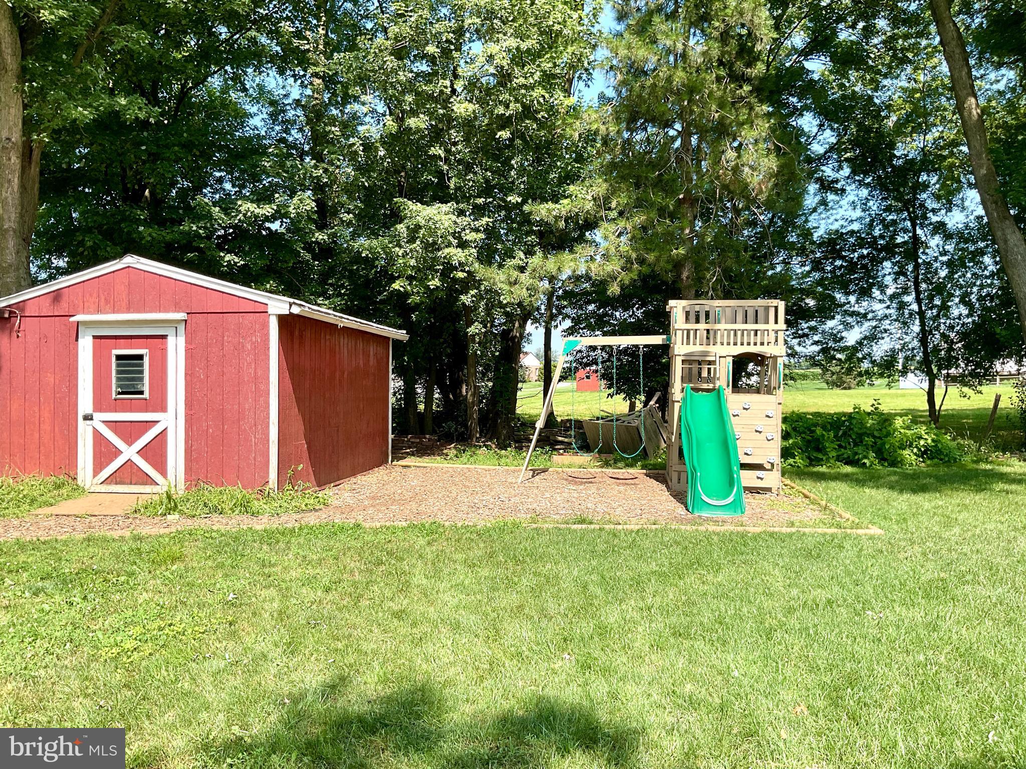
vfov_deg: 48.2
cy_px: 384
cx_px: 513
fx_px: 860
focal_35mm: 29
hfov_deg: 61.7
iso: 16
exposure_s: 1/842
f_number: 1.8
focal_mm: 3
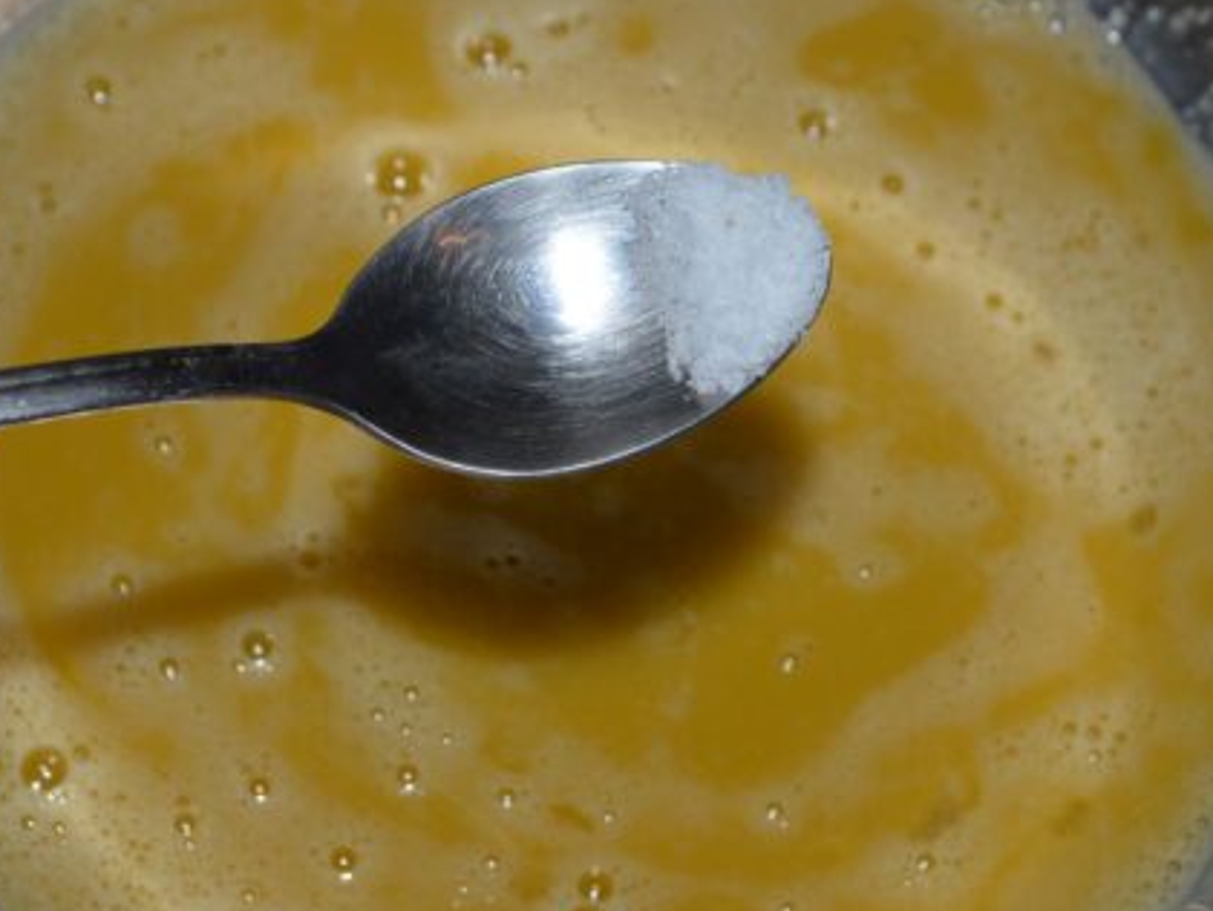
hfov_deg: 29.0
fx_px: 2348
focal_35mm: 67
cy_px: 359
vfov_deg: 21.9
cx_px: 645
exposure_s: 1/60
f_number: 8
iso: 100
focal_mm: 28
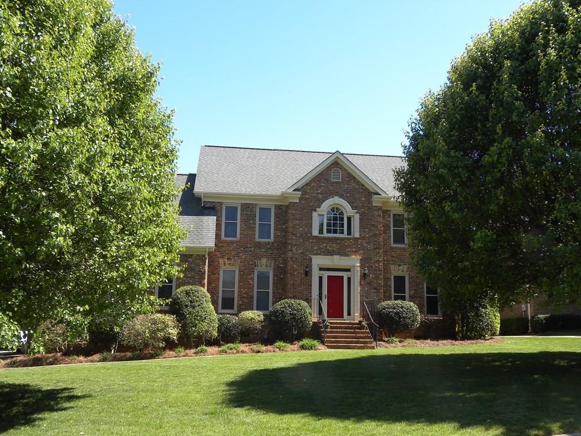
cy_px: 228
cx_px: 290
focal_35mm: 35
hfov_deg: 52.6
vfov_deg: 40.7
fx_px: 588
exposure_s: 1/193
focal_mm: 5.9
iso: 64
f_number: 4
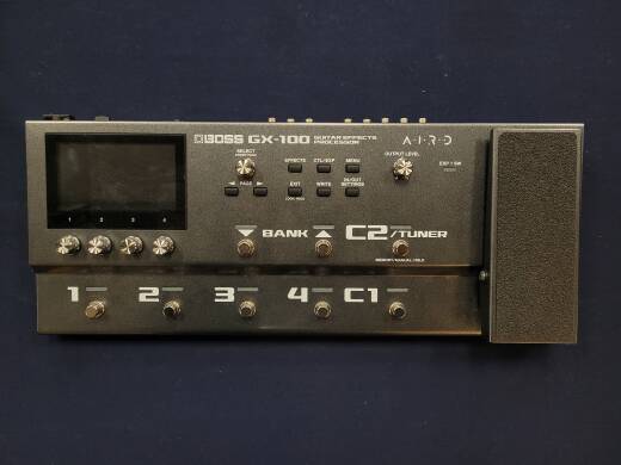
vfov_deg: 53.1
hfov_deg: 67.3
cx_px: 310
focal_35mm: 26
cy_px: 232
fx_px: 466
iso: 250
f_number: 1.8
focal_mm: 5.4
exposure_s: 1/120
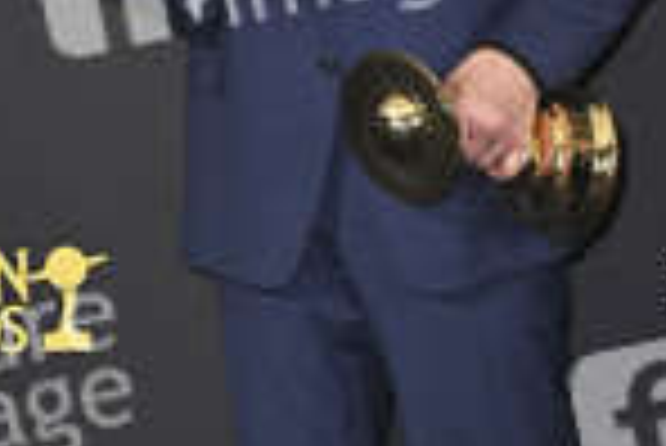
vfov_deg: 8.3
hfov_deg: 12.4
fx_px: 3055
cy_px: 176
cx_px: 392
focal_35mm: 165
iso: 2000
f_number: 5
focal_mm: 61
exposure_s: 1/320
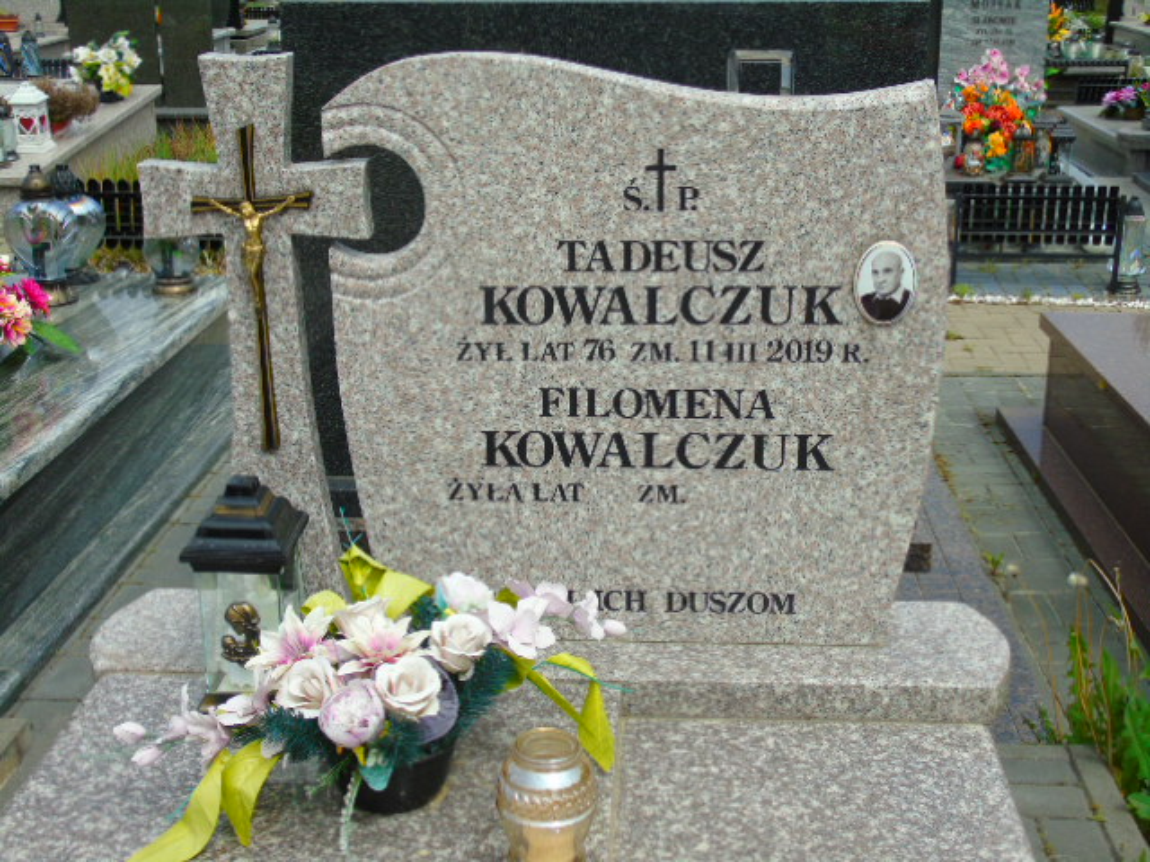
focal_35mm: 46
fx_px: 1528
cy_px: 431
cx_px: 575
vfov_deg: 31.5
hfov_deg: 41.2
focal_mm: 8.2
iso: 80
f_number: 4.1
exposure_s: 1/800
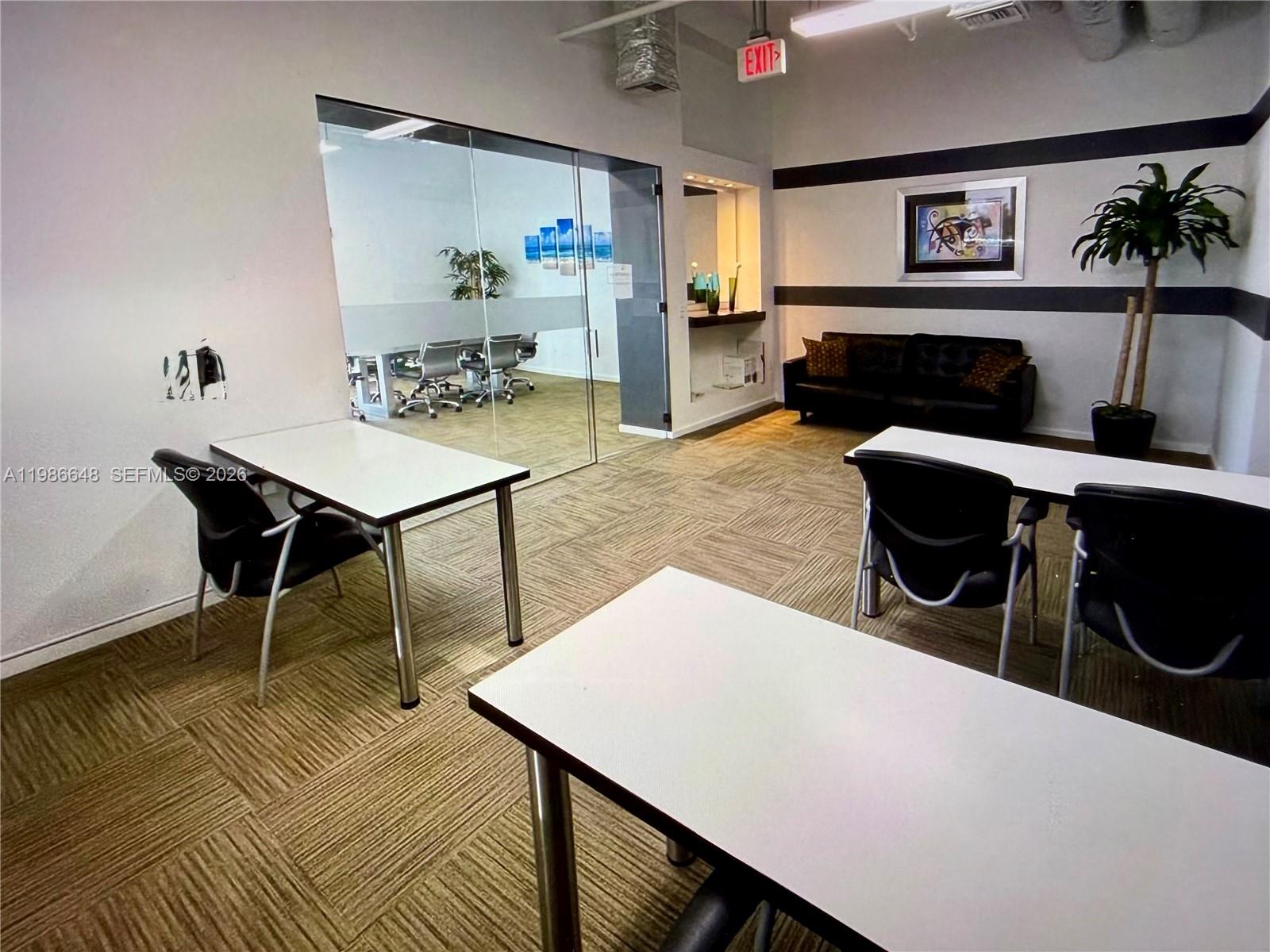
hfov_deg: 71.6
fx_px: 881
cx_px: 635
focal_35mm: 24
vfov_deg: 56.8
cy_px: 476
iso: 100
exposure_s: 1/120
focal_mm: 2.22
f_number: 2.2
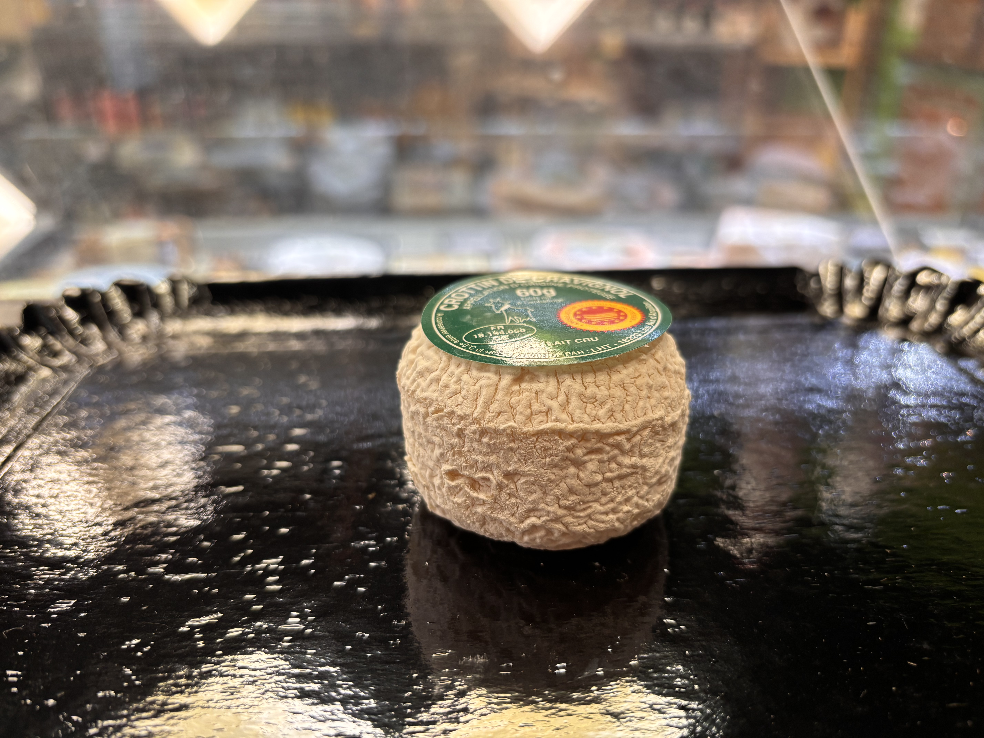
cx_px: 492
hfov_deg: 67.3
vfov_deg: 53.1
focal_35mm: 26
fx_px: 739
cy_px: 369
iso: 80
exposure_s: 1/50
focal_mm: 5.96
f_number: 1.6
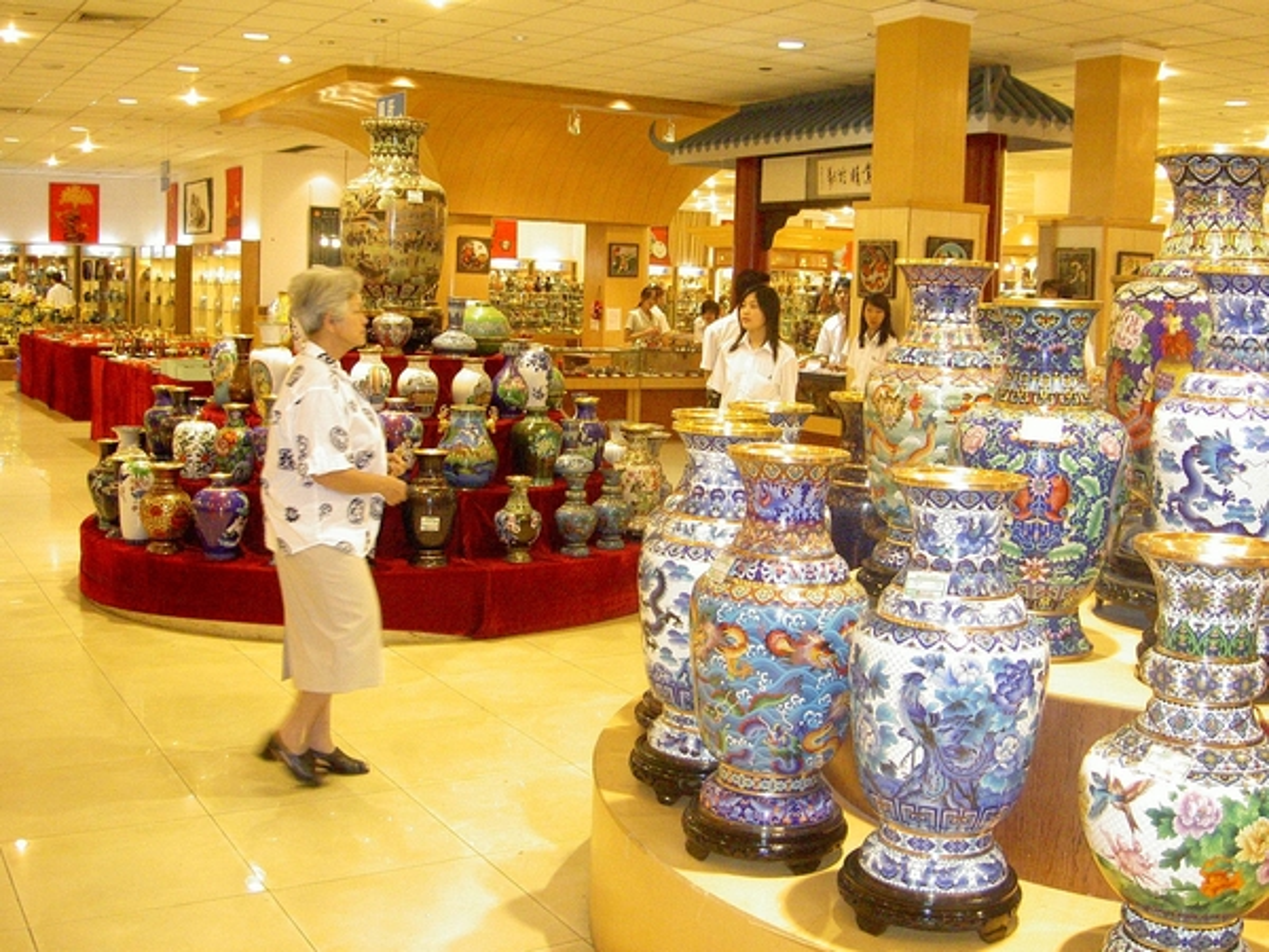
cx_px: 634
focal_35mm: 39
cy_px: 476
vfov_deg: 36.8
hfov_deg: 47.9
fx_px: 1430
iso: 400
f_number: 2.8
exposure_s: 1/60
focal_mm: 8
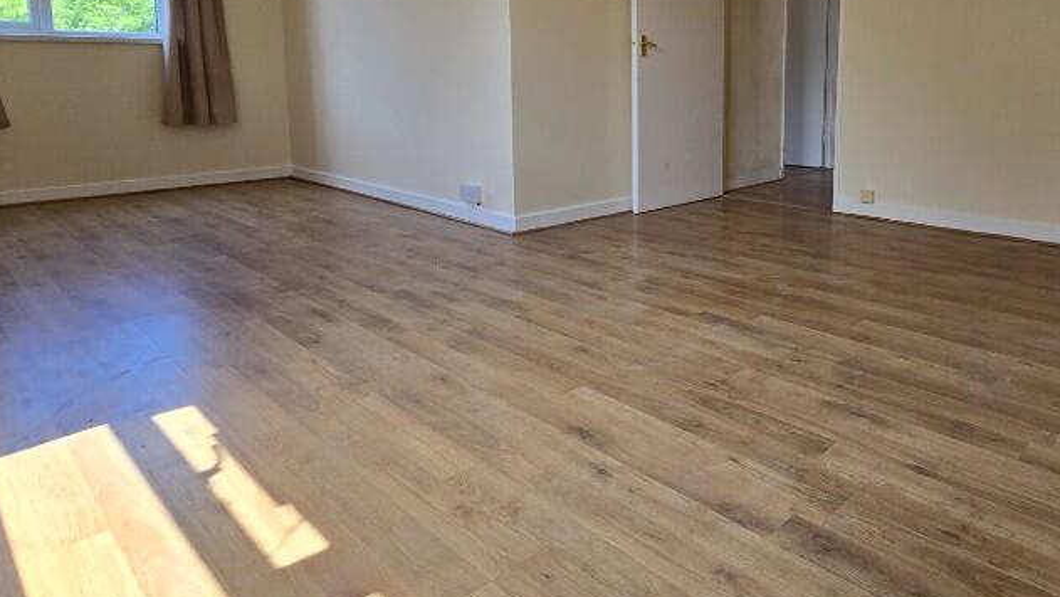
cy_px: 163
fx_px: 646
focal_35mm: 23
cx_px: 632
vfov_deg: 48.0
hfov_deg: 77.9
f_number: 2.2
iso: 50
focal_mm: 2.2
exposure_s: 1/193
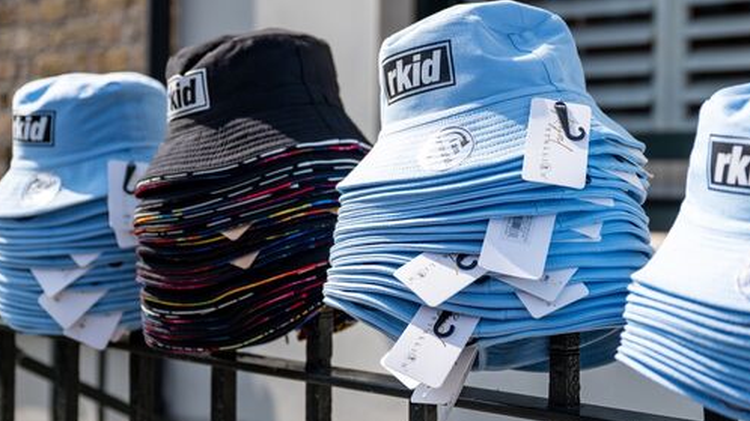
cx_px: 483
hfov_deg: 30.4
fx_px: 1372
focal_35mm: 69
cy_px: 183
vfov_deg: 17.5
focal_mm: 41
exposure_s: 1/2000
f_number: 2.8
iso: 160
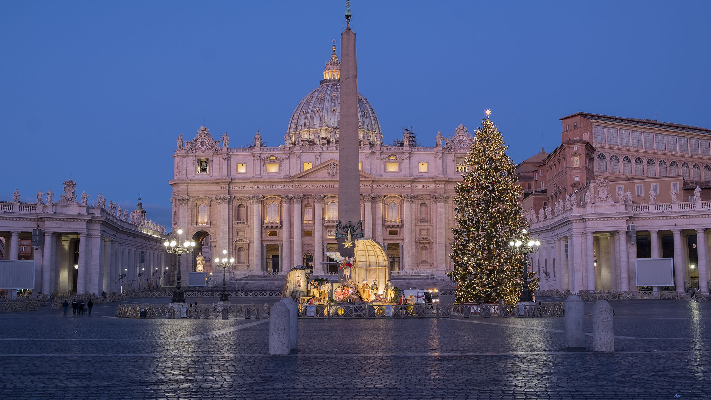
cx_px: 355
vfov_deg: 29.7
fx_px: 754
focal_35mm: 40
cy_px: 214
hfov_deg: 50.5
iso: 200
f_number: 8
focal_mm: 25.4
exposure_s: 1
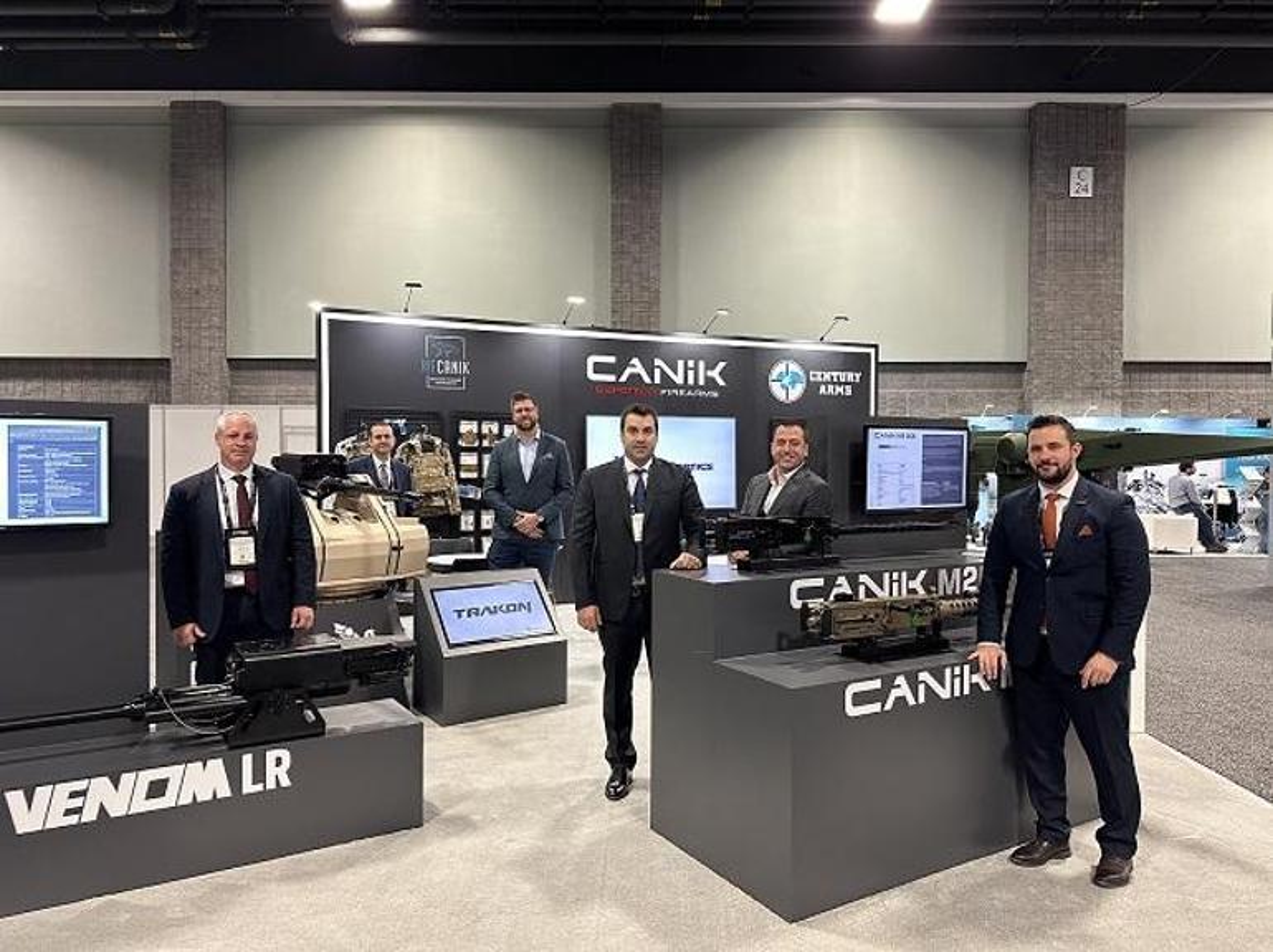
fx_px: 882
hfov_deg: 71.6
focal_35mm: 24
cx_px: 636
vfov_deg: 56.7
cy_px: 476
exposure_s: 1/60
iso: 250
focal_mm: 6.86
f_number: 1.78
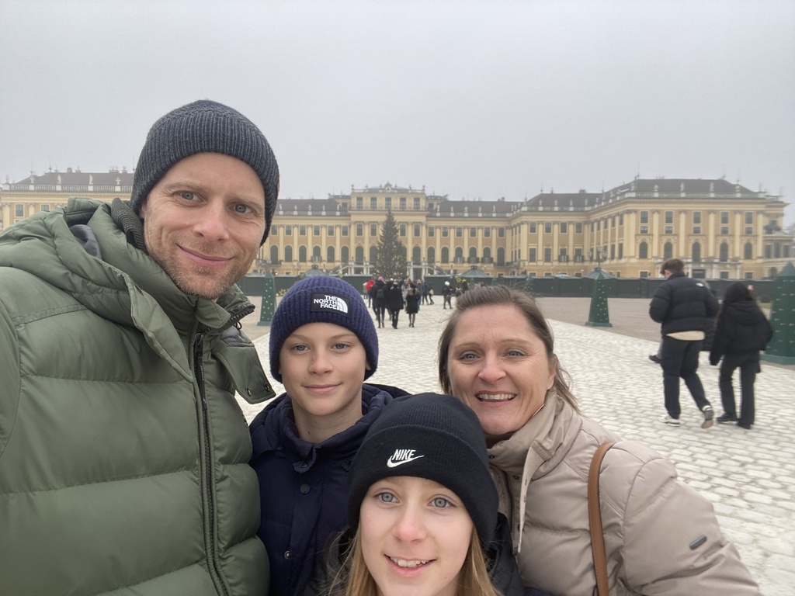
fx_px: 528
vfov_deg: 58.9
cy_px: 298
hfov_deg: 73.9
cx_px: 398
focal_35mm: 23
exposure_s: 1/122
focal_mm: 2.71
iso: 32
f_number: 2.2
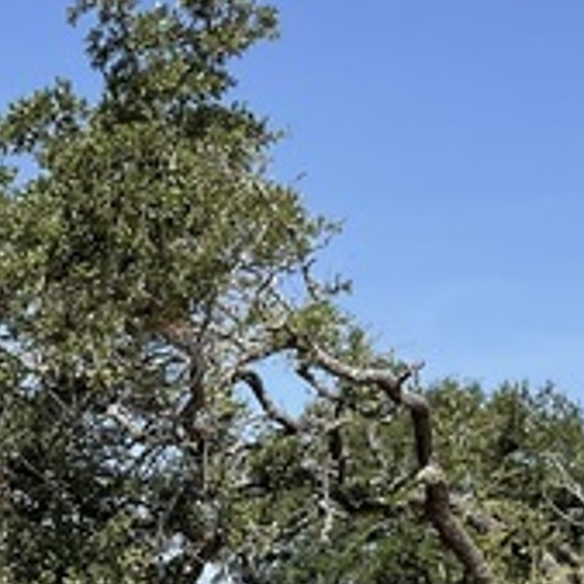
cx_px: -76
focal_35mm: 97
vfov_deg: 17.6
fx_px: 1851
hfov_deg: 17.3
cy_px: 567
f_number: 1.8
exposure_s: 1/1534
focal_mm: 3
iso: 16
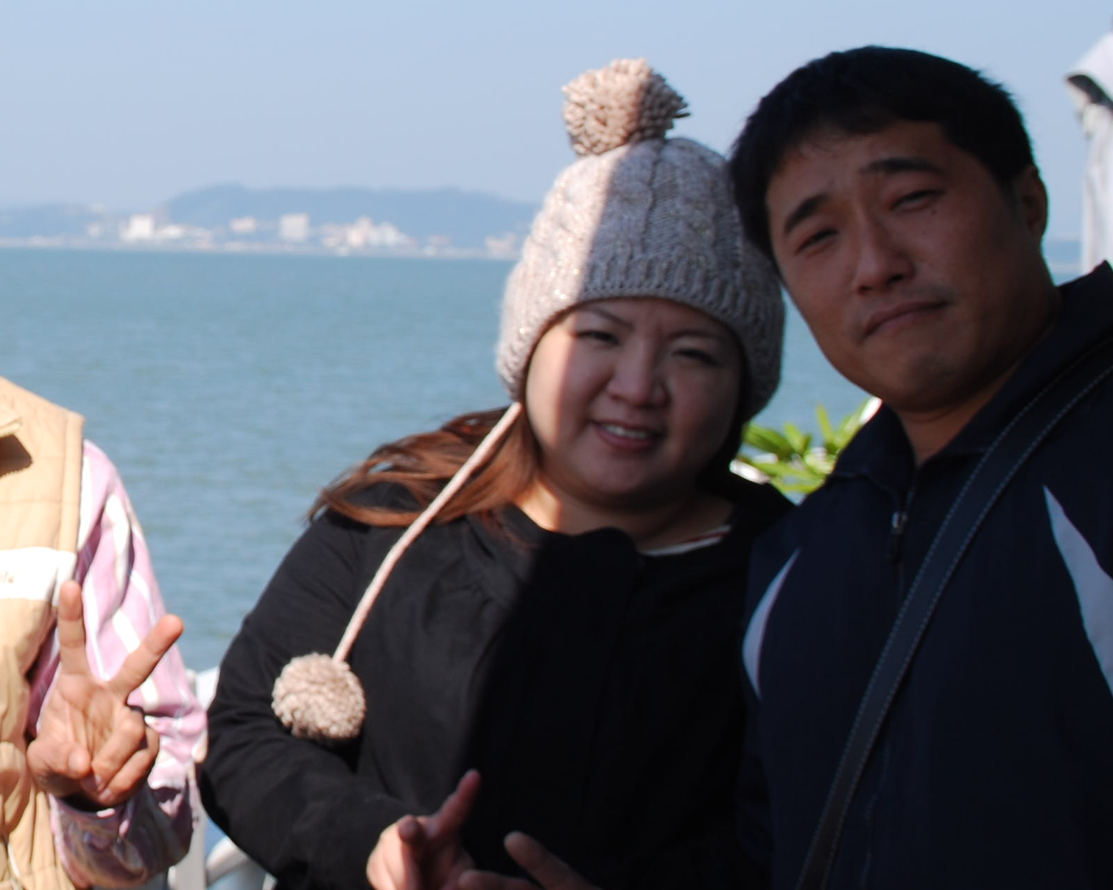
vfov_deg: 16.0
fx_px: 3162
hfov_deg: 19.0
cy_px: 278
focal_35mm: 96
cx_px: -158
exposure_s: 1/250
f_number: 8
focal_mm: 28
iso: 100
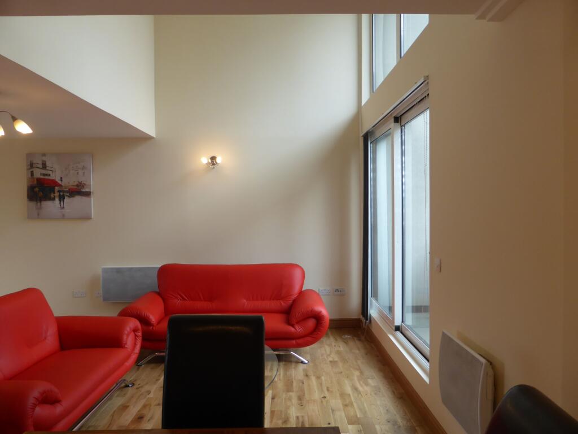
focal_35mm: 25
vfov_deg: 54.9
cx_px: 289
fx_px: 417
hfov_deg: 69.4
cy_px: 217
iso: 125
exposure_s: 1/60
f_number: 3.3
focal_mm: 4.3
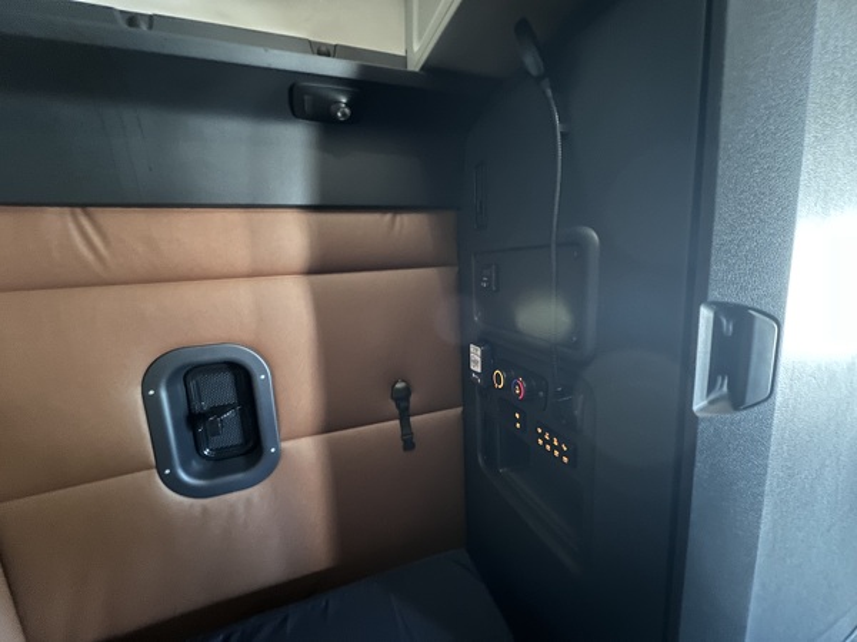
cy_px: 321
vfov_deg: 89.9
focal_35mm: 13
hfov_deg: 106.2
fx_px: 322
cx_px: 428
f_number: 1.8
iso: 640
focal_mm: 1.57
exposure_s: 1/12
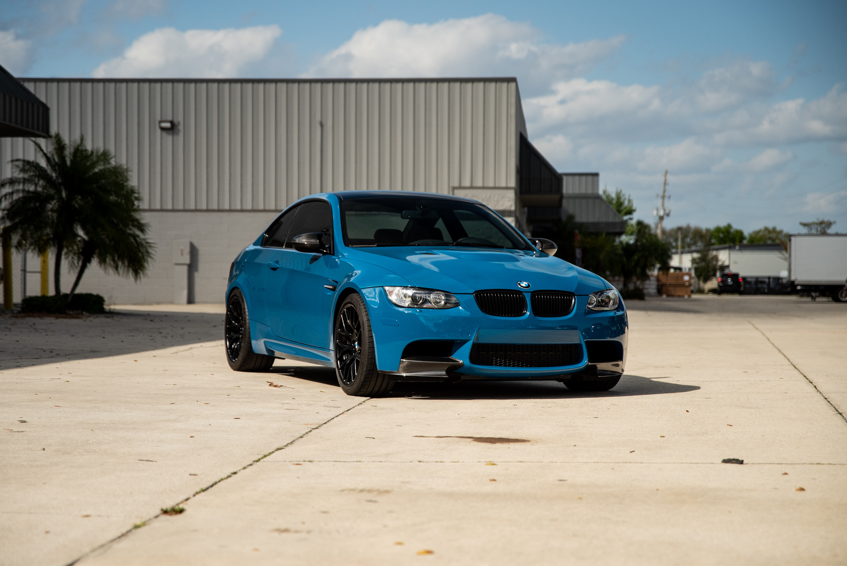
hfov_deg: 28.8
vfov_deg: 19.5
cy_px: 283
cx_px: 424
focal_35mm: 70
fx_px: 1647
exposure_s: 1/8000
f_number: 2.8
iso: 320
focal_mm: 70
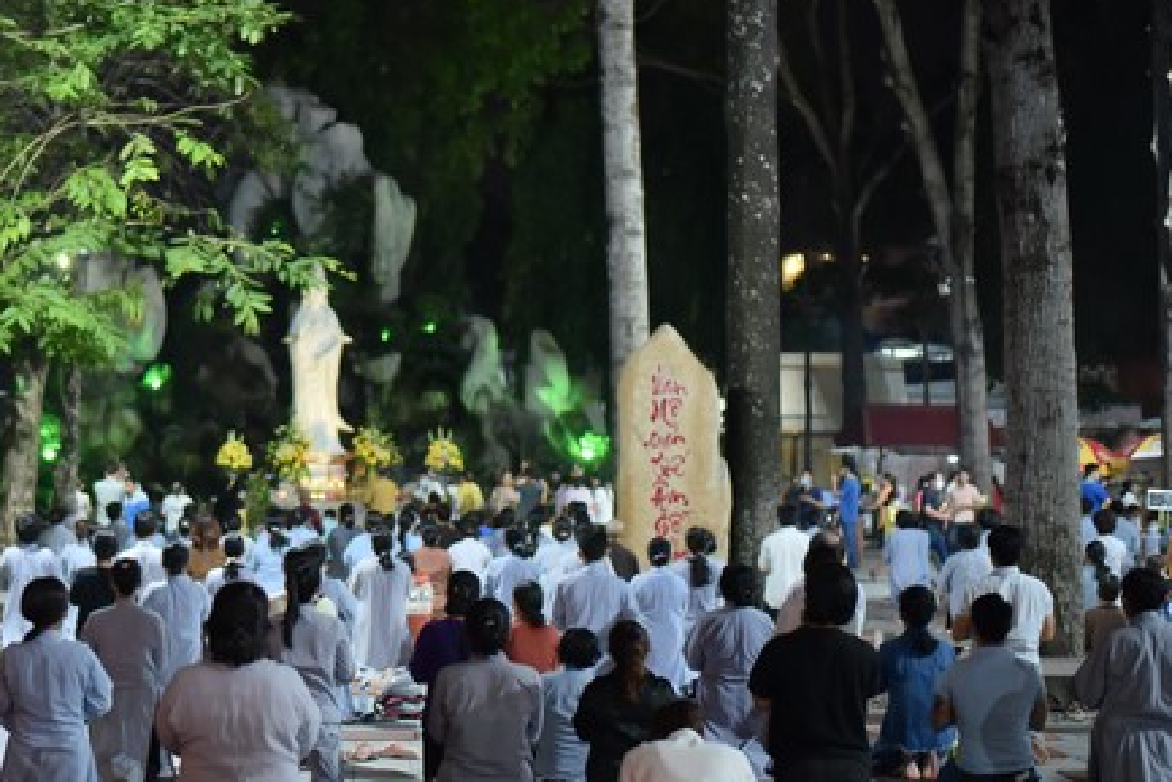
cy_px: 417
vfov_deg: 18.2
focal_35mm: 75
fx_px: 2442
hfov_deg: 26.7
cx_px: 309
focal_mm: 50
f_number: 1.8
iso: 1600
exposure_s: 1/100
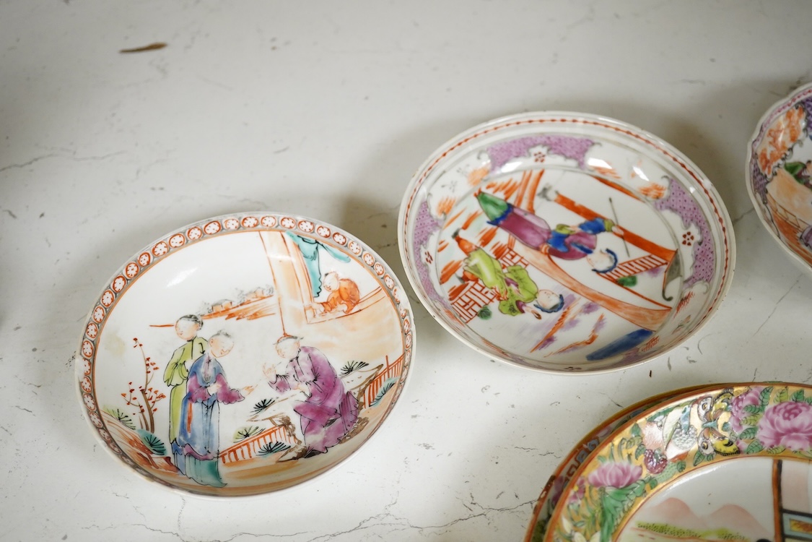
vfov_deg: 29.9
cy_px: 271
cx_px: 406
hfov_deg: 43.6
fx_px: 1015
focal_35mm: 45
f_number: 6.3
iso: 2500
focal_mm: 30
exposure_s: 1/160
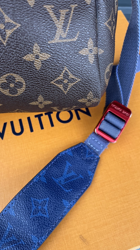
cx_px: 56
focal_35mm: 29
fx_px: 191
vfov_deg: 66.1
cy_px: 124
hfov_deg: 40.0
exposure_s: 1/98
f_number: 1.6
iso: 125
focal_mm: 5.1
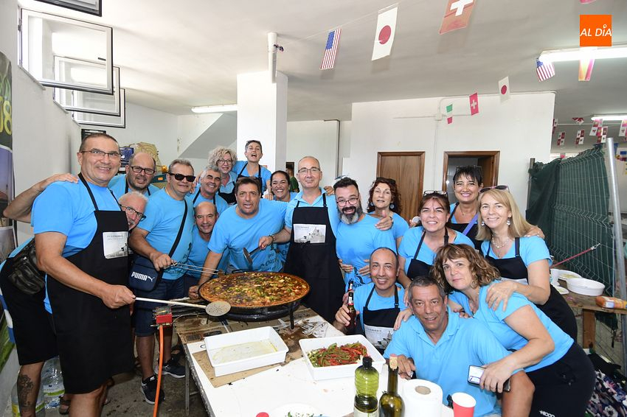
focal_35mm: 18
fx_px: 313
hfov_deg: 90.0
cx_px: 314
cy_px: 208
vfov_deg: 67.3
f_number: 4.5
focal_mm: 12
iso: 800
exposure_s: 1/50
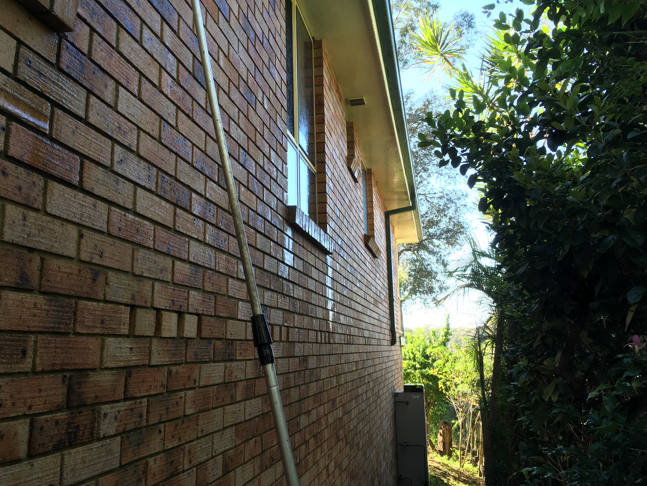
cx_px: 324
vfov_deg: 48.2
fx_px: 542
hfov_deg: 61.7
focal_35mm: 29
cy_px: 243
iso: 32
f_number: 2.2
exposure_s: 1/100
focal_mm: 4.15
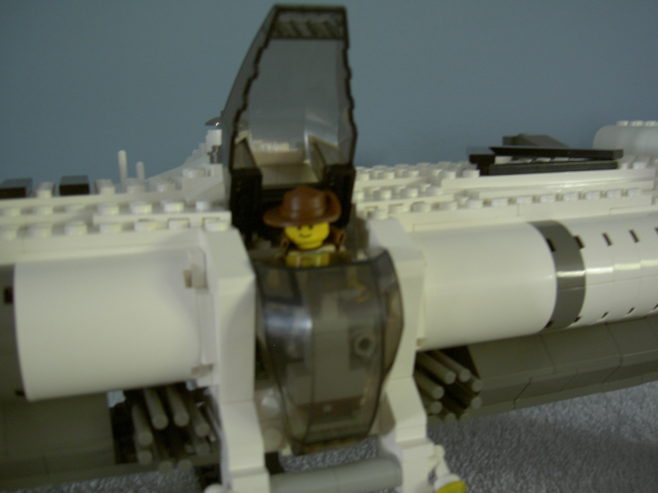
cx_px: 329
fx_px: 741
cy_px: 246
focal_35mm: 39
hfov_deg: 47.9
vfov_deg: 36.8
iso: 100
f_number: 2.8
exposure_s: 1/8
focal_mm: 8
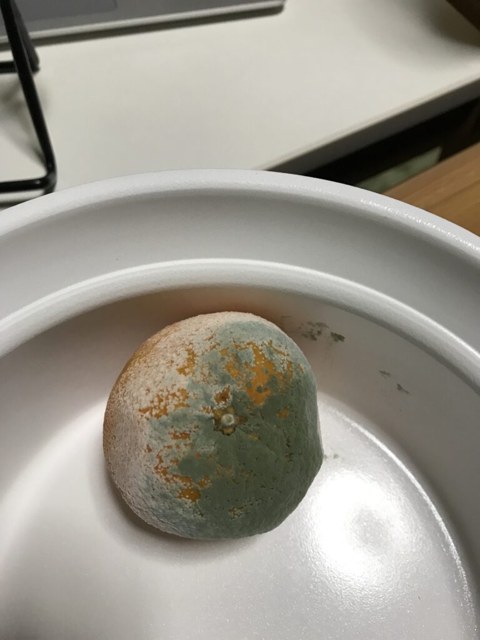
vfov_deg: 63.4
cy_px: 320
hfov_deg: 49.7
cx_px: 240
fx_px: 518
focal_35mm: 28
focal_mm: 3.99
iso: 32
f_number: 1.8
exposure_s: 1/33
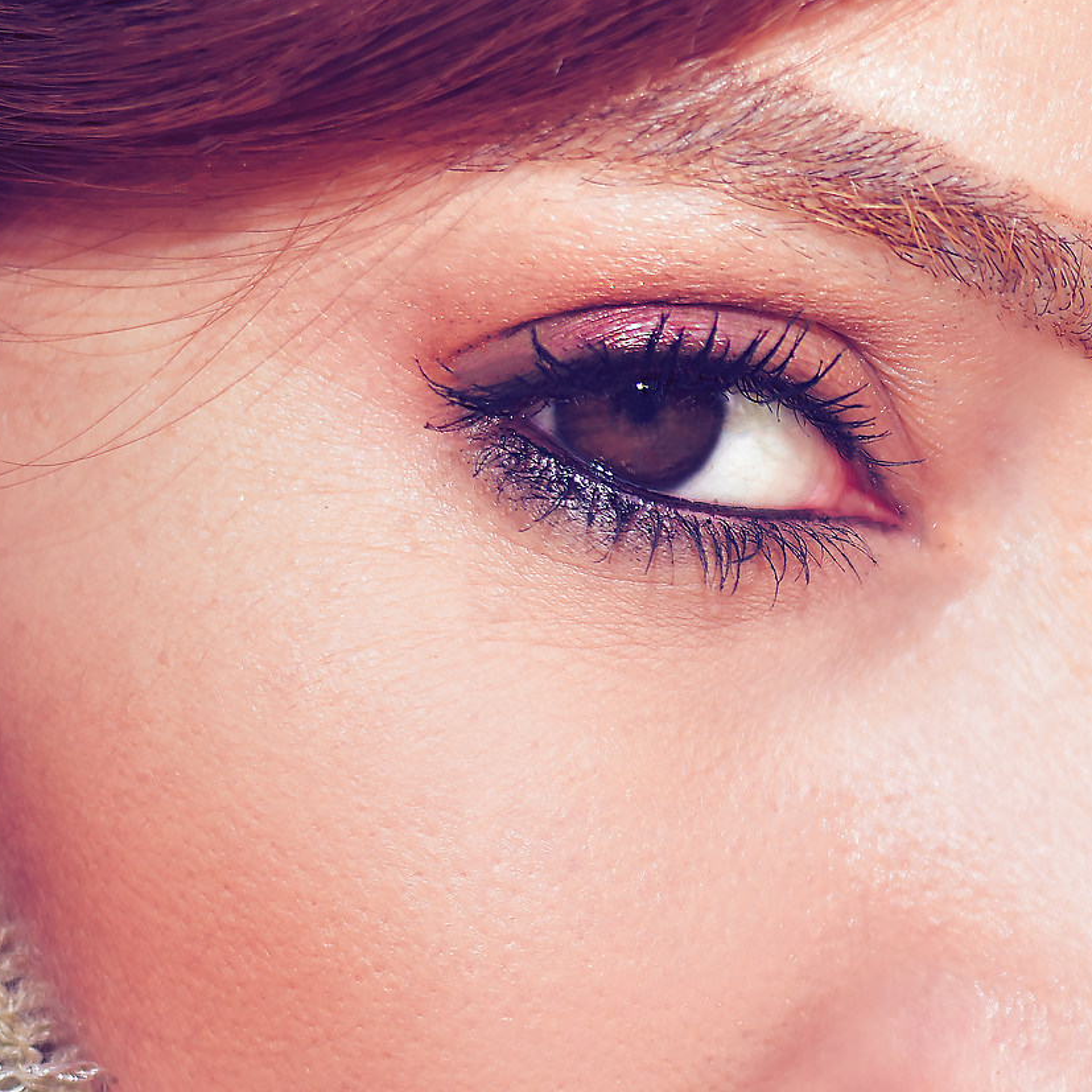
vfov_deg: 9.4
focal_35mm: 185
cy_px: 786
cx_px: 1355
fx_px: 6603
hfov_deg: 9.3
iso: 100
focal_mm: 50
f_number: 2.8
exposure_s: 1/500
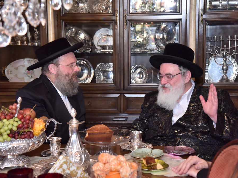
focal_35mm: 76
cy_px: 89
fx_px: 522
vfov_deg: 19.4
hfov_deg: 25.7
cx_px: 128
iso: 1600
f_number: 5
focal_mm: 70
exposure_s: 1/125
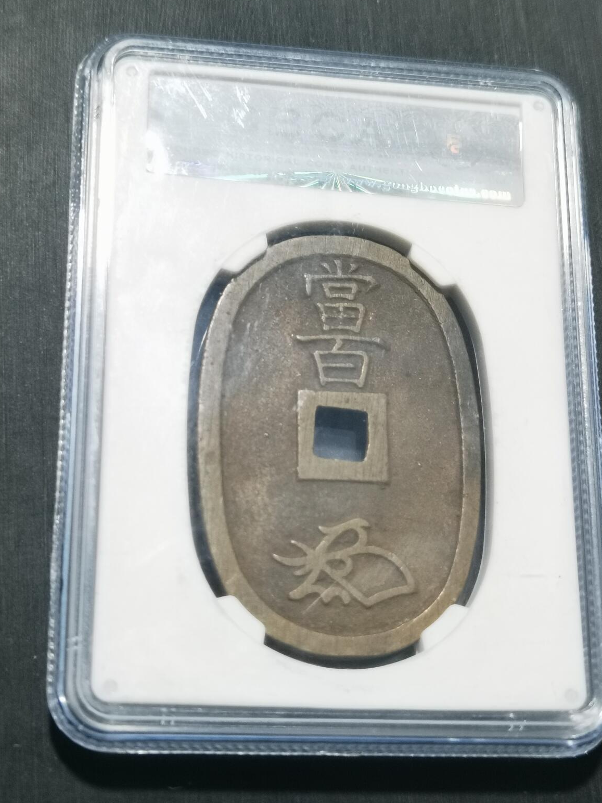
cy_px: 386
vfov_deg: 30.7
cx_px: 328
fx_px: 1461
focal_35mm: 63
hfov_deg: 23.3
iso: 200
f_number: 1.9
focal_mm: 6.67
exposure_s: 1/100
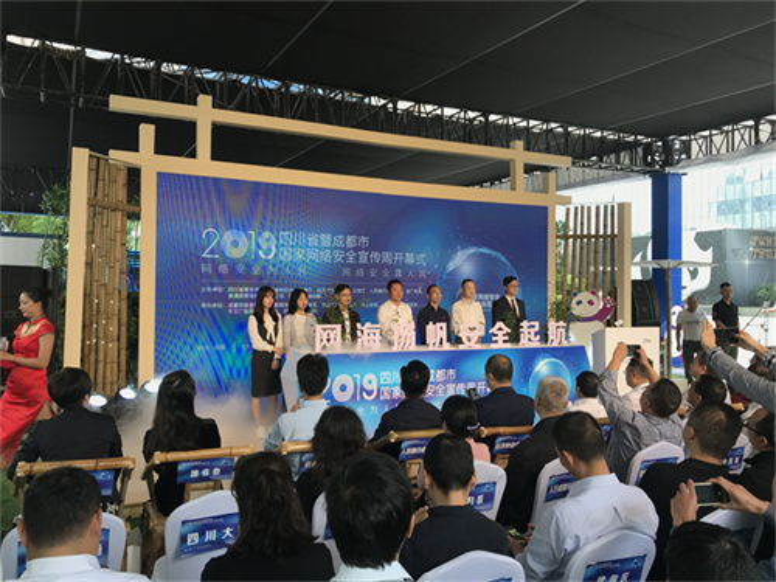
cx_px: 388
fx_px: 628
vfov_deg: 49.7
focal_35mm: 28
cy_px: 291
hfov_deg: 63.4
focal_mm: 3.99
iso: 20
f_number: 1.8
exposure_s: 1/127
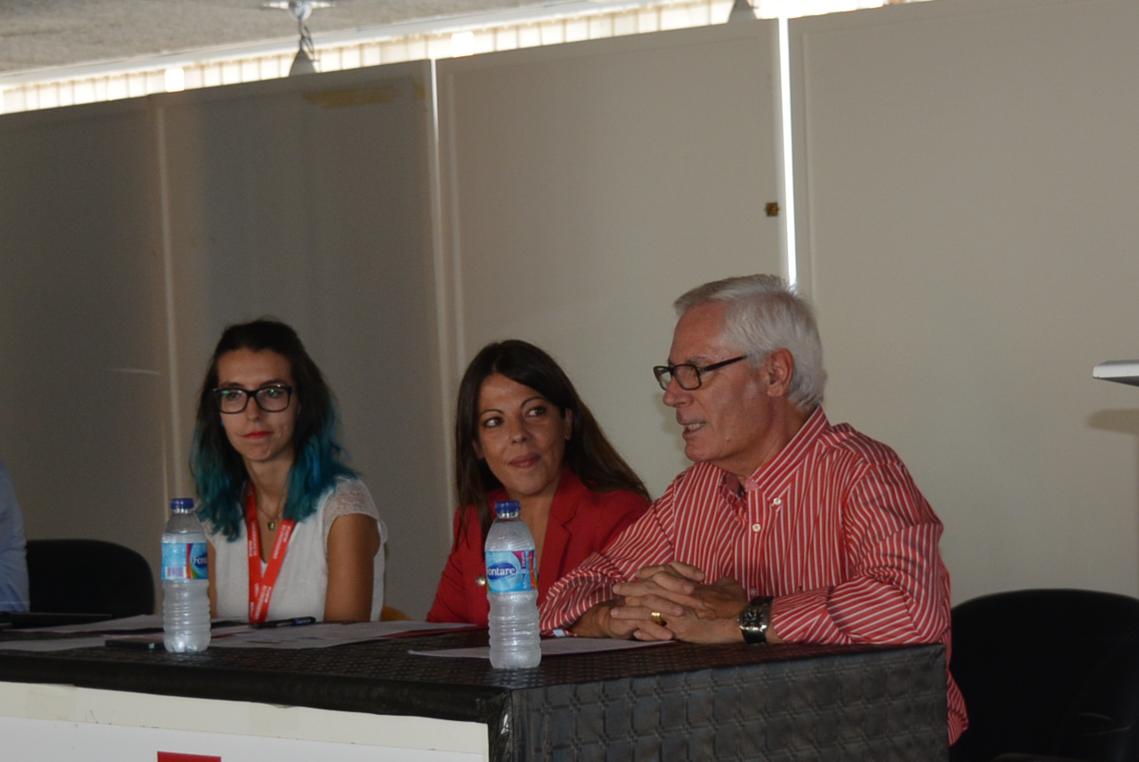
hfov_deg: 17.2
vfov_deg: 11.5
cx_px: 585
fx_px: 3768
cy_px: 410
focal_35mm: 119
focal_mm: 34
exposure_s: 1/80
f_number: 4.5
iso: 400
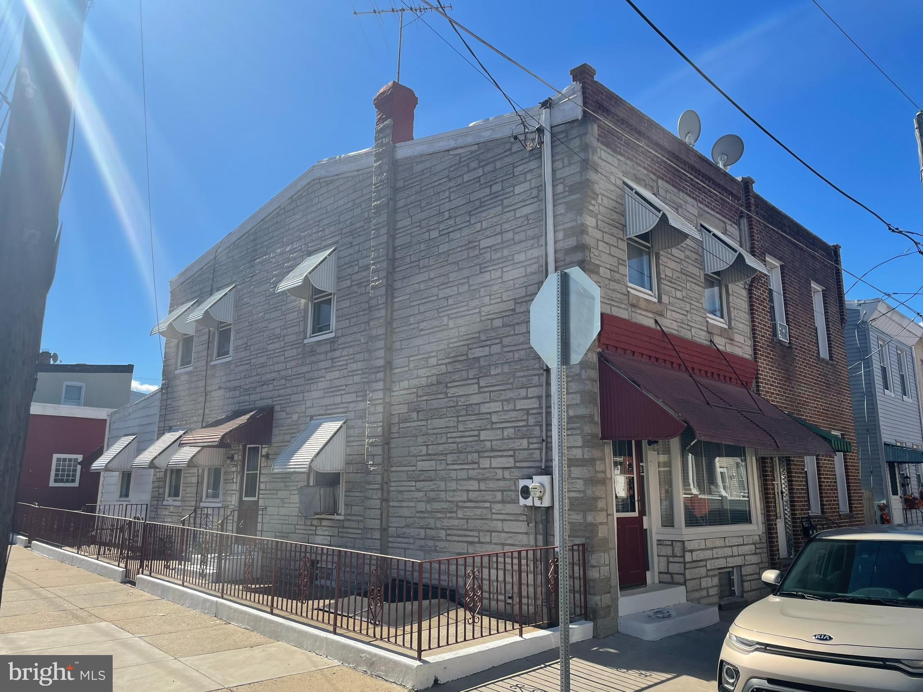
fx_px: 693
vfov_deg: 53.1
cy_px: 346
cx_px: 462
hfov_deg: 67.3
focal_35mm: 26
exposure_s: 1/3861
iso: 32
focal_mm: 4.2
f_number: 1.6
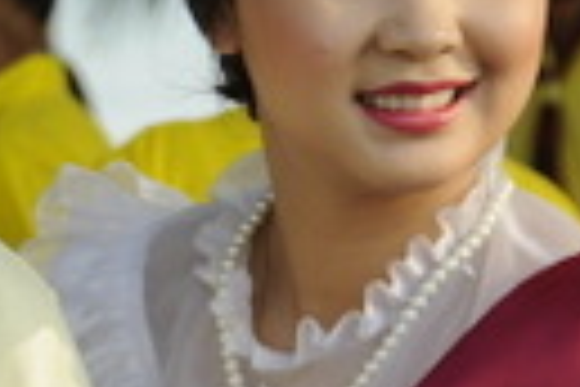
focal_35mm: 545
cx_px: -396
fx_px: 8780
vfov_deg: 2.5
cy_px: 232
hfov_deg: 3.8
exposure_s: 1/160
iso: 250
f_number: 8
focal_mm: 98
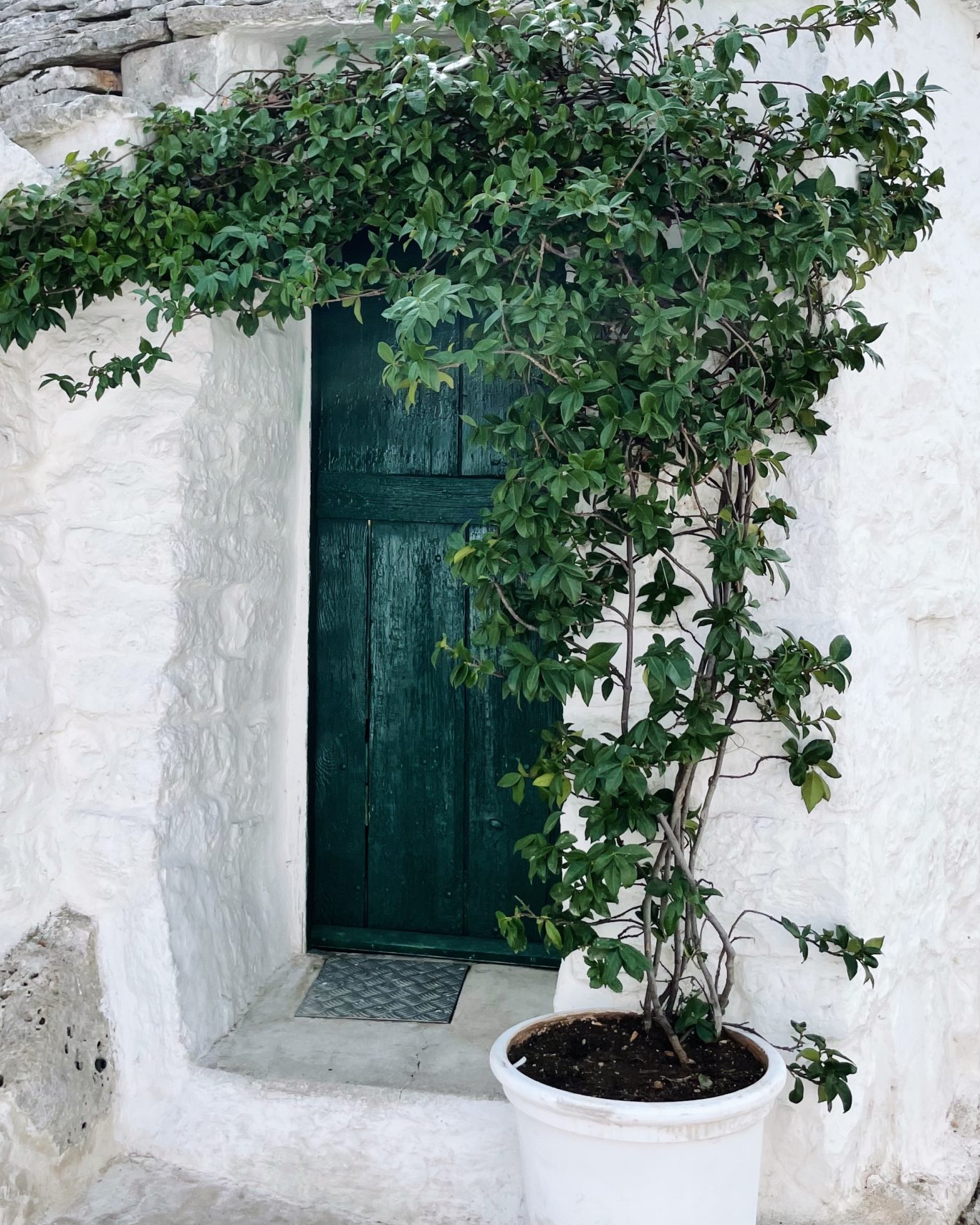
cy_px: 485
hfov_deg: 38.9
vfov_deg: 47.6
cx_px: 364
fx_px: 1378
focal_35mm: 38
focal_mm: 4.2
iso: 32
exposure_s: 1/1887
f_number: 1.6
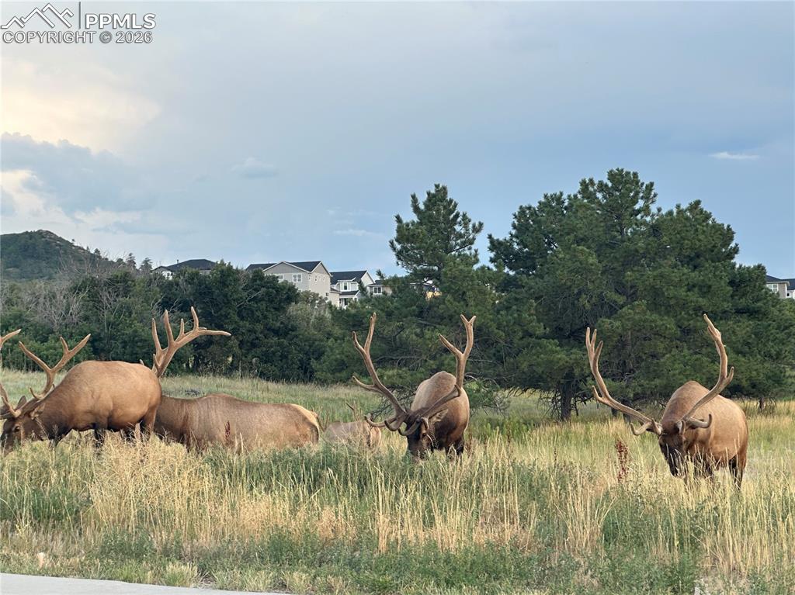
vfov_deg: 19.1
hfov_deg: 25.3
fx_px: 1768
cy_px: 298
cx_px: 398
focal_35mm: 77
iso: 32
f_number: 2.8
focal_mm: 9
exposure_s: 1/166
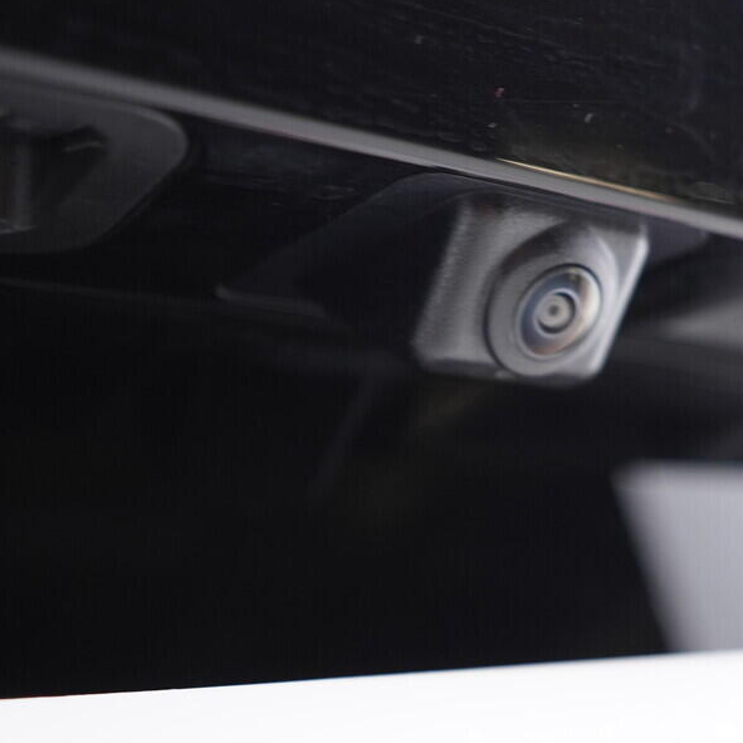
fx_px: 1287
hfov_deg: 31.9
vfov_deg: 32.2
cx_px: 494
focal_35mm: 53
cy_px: 373
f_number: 2.8
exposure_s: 1/40
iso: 500
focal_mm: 24
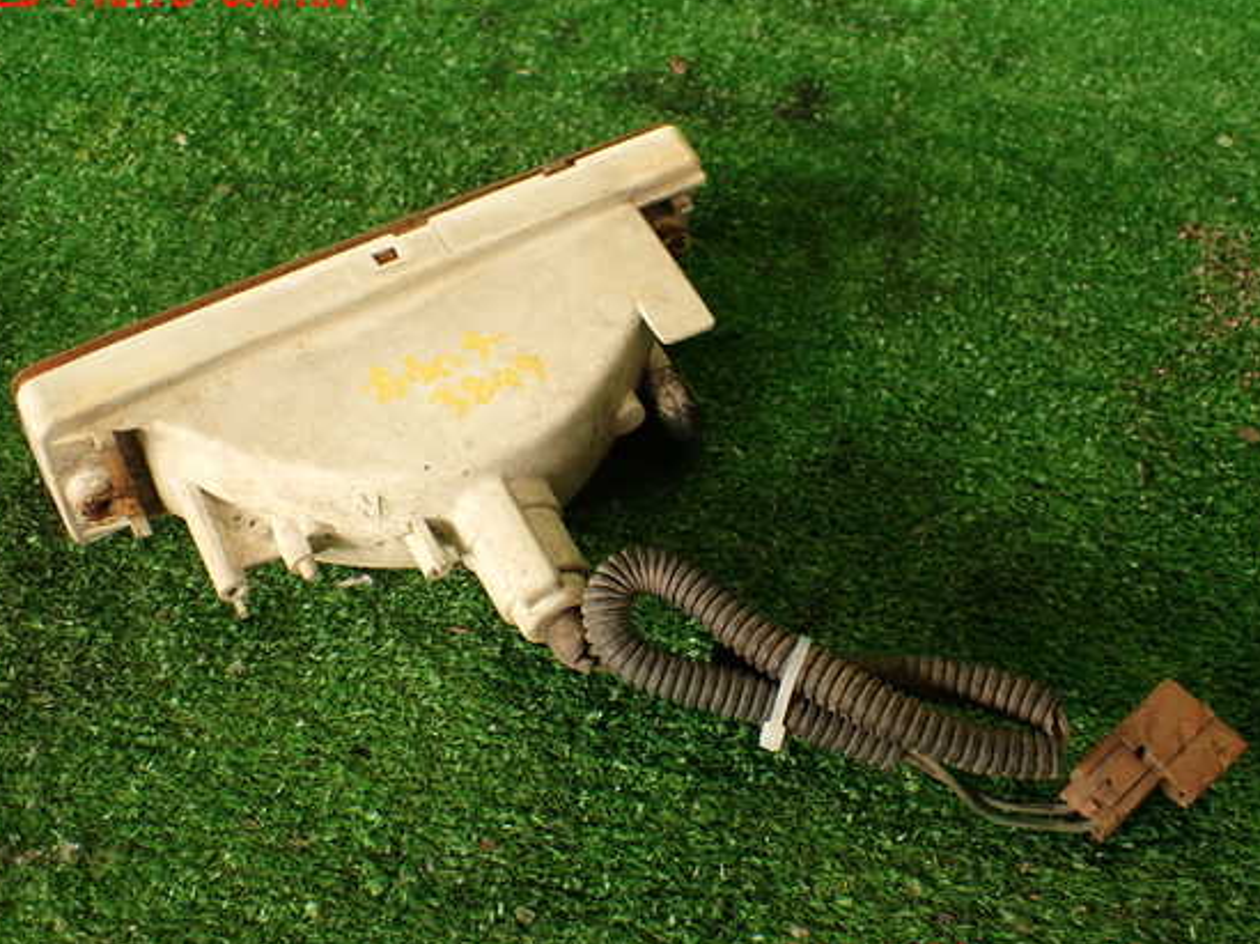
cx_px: 617
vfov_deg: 40.7
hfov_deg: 52.7
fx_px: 1273
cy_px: 480
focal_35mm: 35
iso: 160
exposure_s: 1/60
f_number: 2.4
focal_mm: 5.79
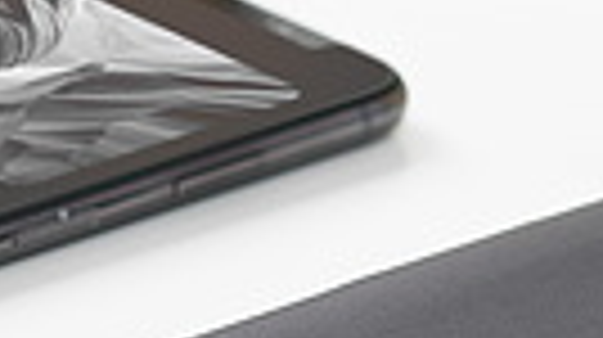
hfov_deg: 3.7
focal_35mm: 578
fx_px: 9231
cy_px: 327
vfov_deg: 2.1
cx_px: 430
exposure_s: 1/125
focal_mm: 85
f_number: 6.3
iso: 50
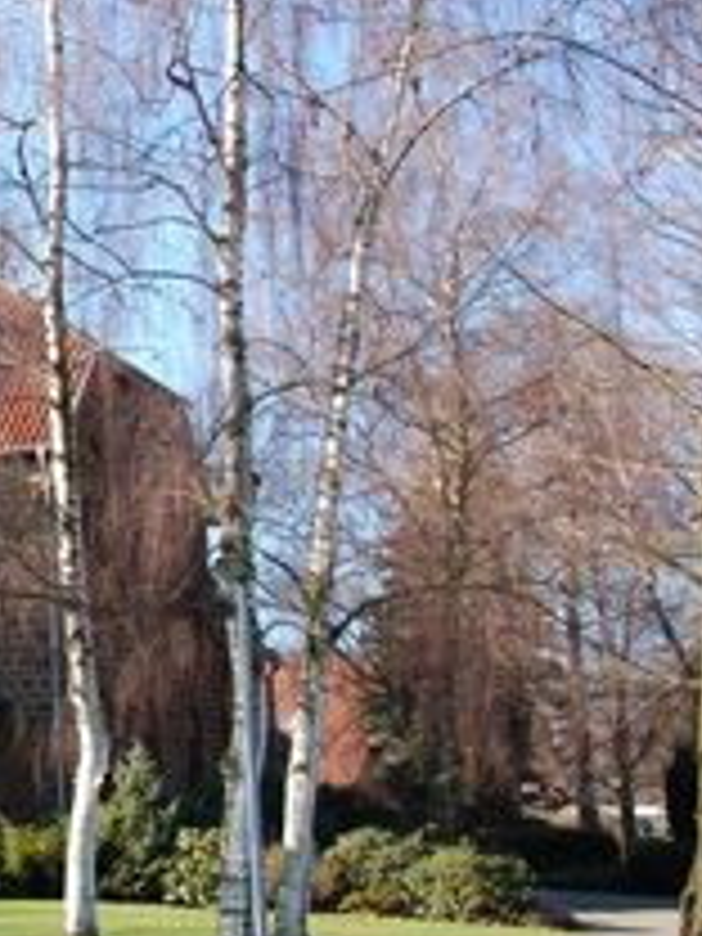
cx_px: -292
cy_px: 378
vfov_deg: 24.1
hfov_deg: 16.8
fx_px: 2190
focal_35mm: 81
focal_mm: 26
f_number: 6.3
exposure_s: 1/160
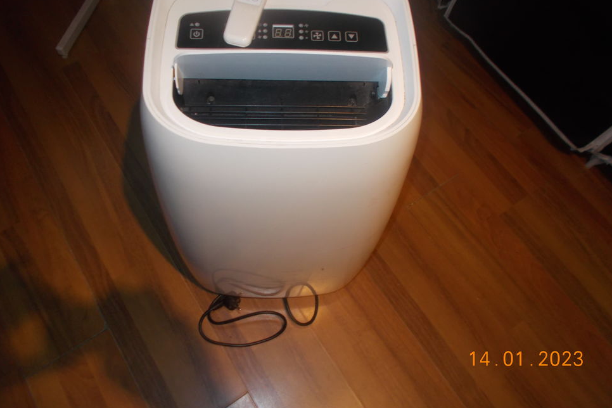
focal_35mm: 28
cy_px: 177
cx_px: 299
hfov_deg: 65.5
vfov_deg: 46.3
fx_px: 476
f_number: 3.2
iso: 200
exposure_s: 1/25
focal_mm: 4.6
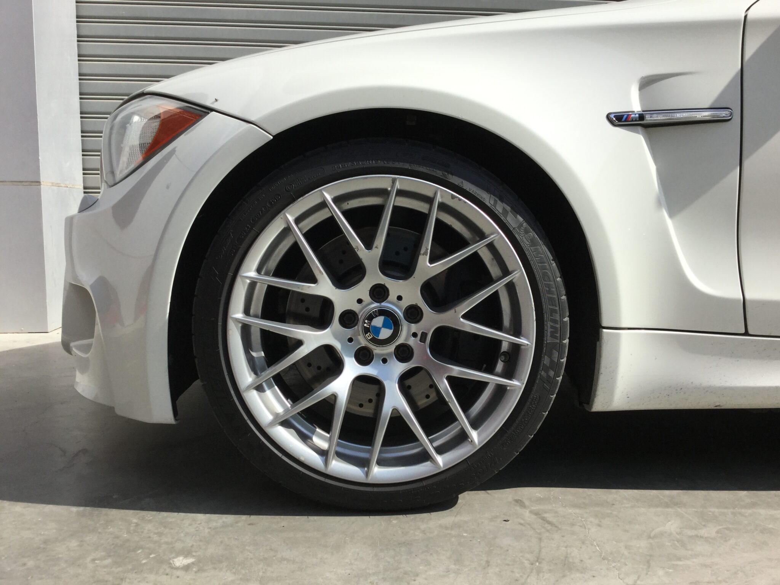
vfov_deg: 45.4
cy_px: 292
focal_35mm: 31
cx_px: 390
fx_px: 699
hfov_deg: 58.4
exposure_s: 1/1335
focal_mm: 3.3
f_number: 2.4
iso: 25
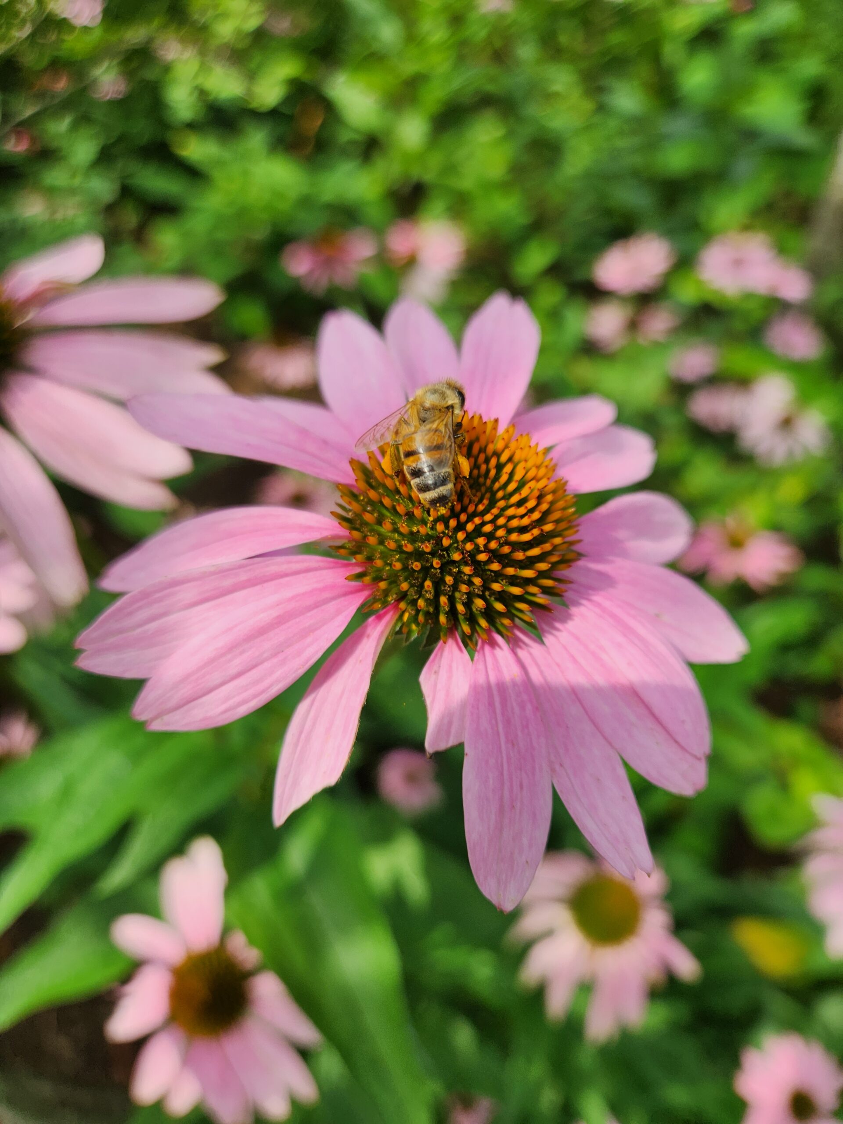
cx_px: 422
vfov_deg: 73.9
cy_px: 562
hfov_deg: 58.9
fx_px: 747
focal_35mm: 23
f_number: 1.8
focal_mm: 5.4
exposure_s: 1/312
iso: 20
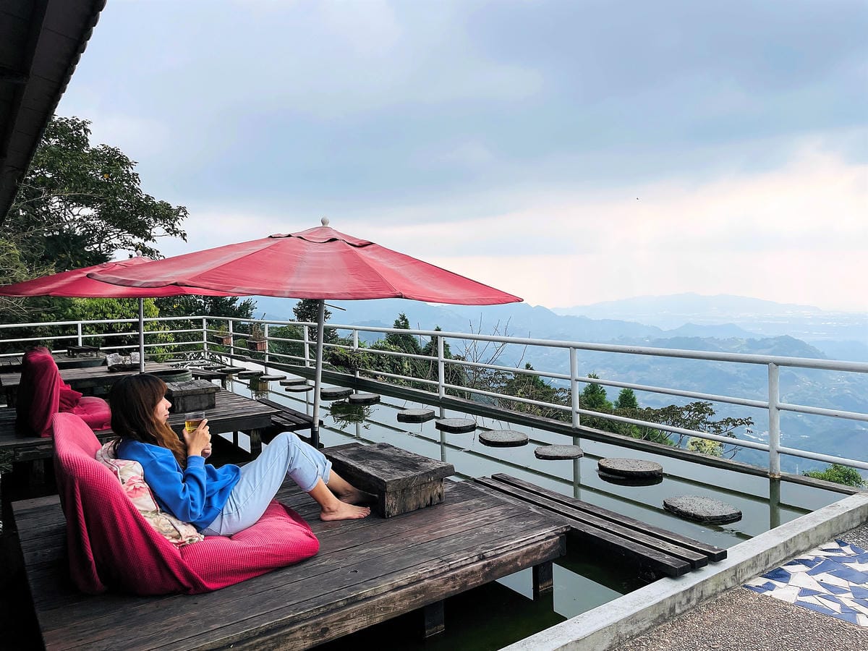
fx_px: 652
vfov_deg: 53.1
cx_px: 434
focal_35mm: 26
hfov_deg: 67.3
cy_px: 326
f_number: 1.6
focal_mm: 4.2
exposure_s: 1/2353
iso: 32
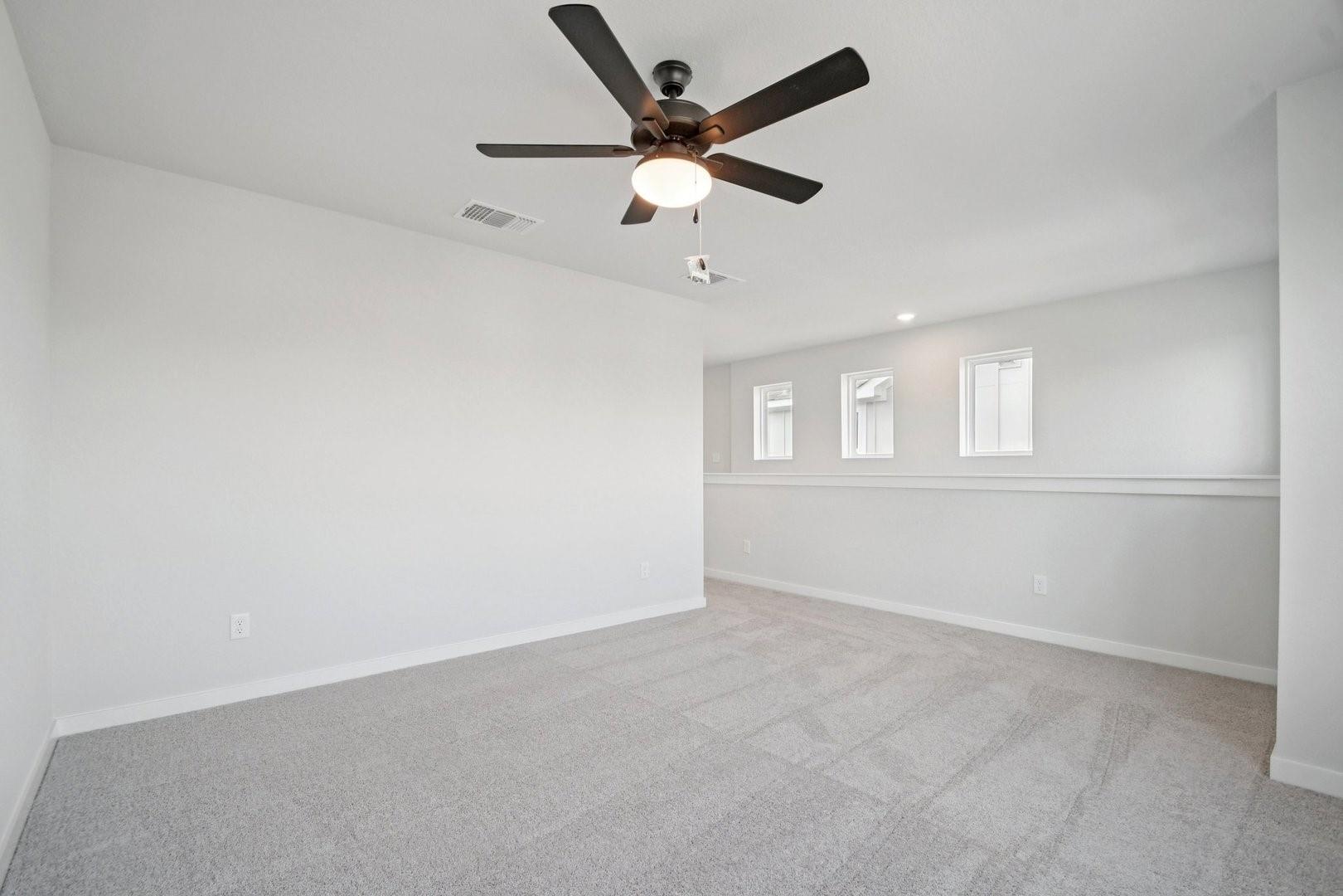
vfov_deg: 77.3
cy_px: 448
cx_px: 672
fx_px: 560
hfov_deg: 100.4
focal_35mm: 15
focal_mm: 10
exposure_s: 1/40
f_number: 8
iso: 400
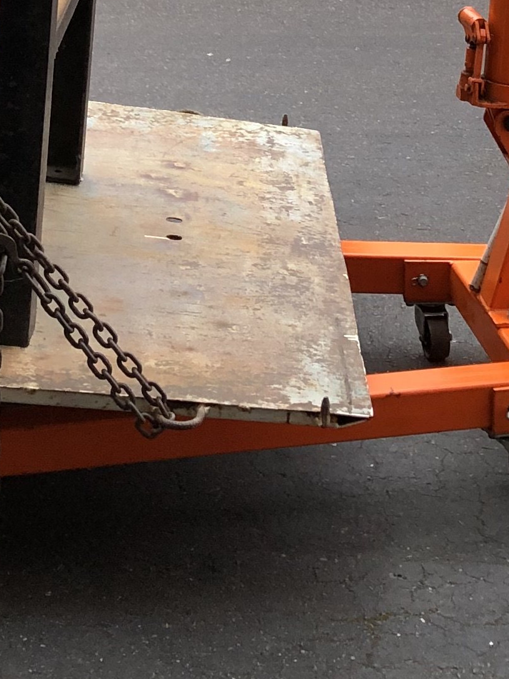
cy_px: -206
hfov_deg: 14.2
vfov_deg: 17.7
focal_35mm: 104
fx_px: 2040
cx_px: 178
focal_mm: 4
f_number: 1.8
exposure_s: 1/30
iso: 40
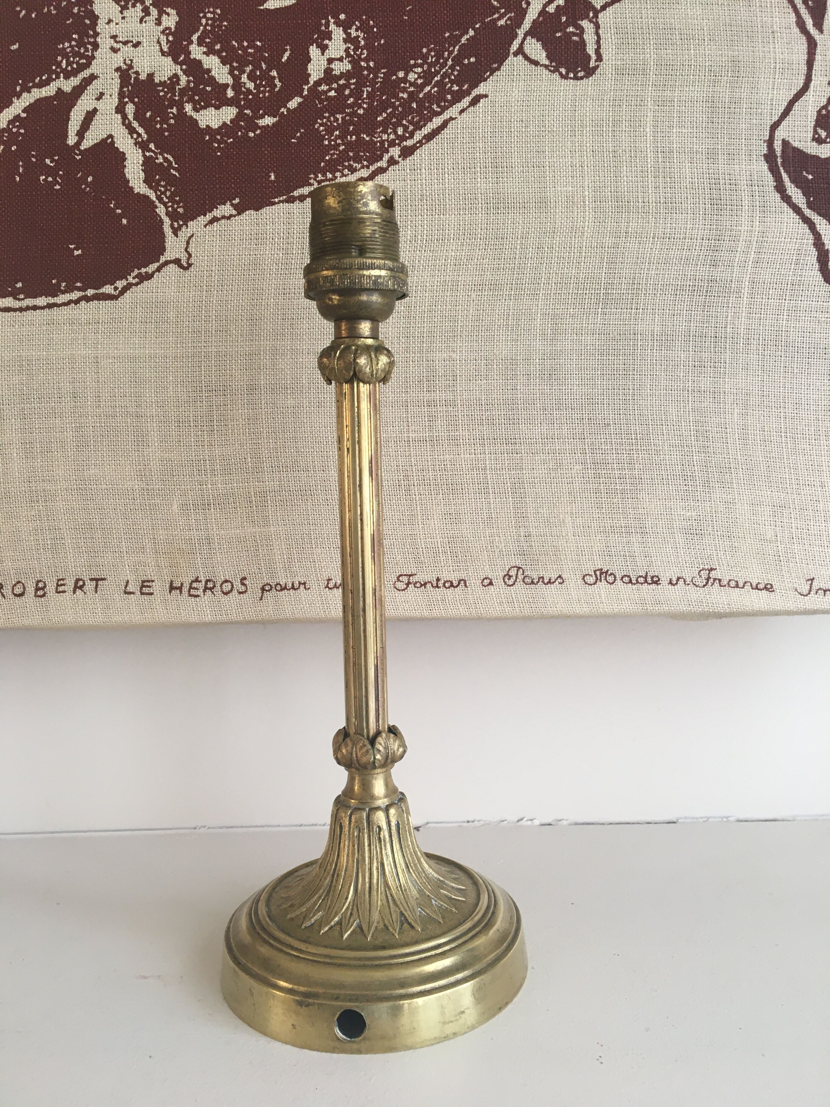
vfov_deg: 61.7
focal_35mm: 29
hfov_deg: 48.2
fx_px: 927
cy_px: 554
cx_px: 415
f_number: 2.2
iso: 80
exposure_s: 1/33
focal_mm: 4.15
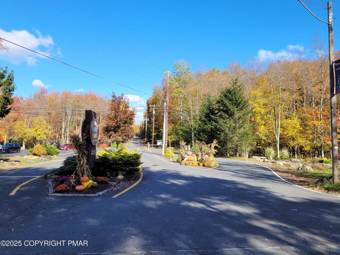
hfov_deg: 67.3
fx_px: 255
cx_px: 170
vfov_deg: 53.1
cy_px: 128
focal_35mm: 26
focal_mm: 5.4
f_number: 1.8
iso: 40
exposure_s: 1/1212
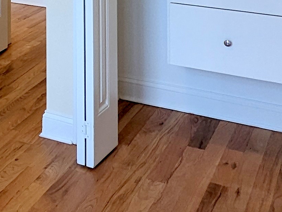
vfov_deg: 16.2
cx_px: -131
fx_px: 652
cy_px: -141
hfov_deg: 21.0
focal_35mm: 80
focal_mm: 2.35
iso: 56
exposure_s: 1/33.1
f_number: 2.2
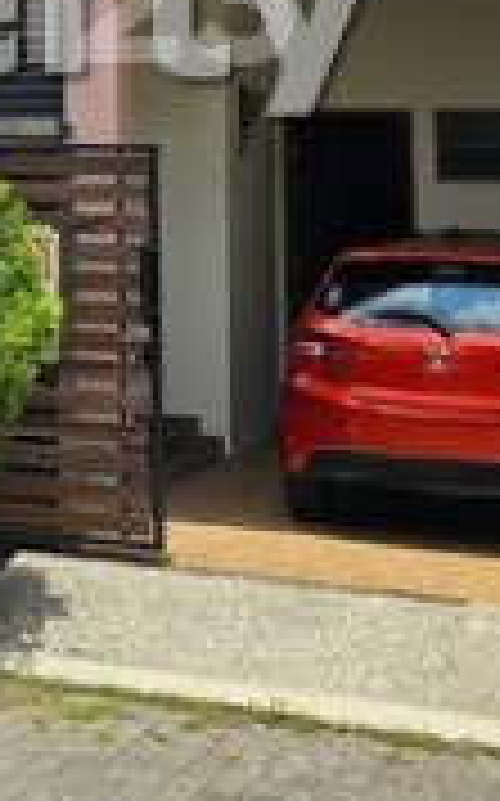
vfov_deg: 23.6
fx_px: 1834
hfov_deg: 14.5
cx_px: -250
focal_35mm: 84
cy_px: -4
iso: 20
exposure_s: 1/1250
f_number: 1.7
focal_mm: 6.3
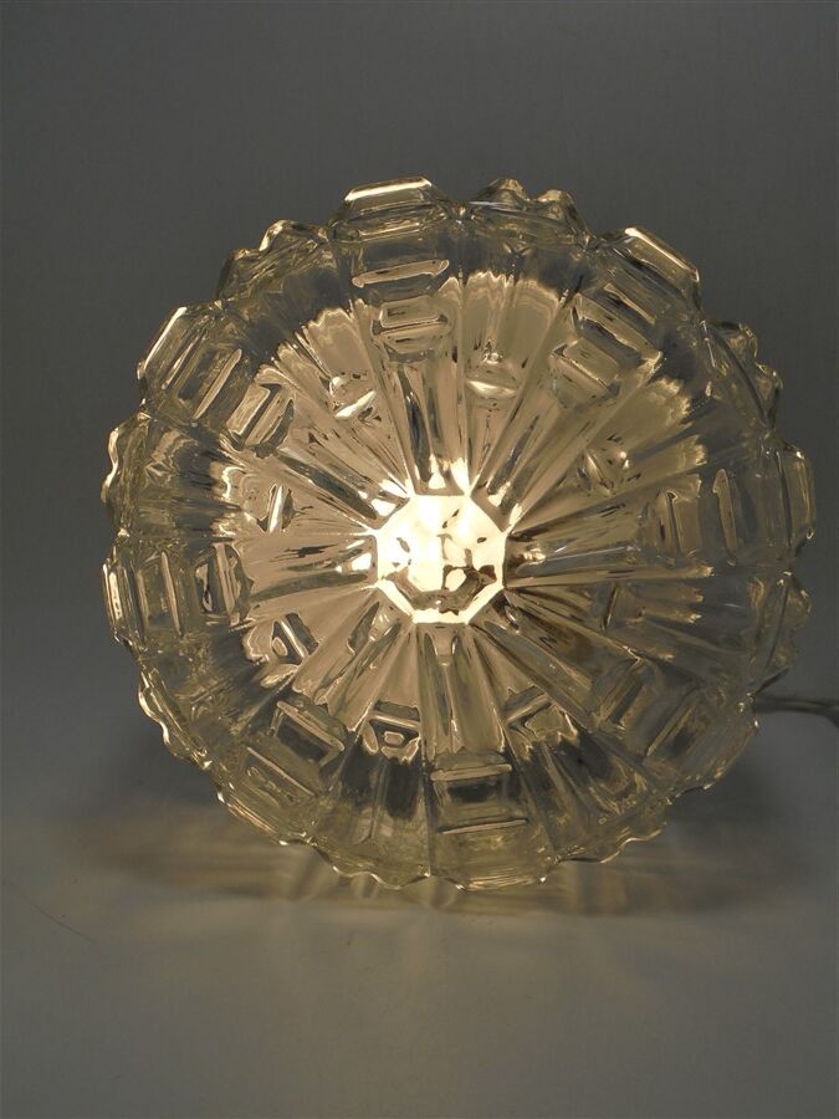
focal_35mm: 38
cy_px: 560
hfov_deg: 37.7
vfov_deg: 49.0
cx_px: 420
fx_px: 1228
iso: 100
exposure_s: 1/500
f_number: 4.2
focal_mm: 6.9
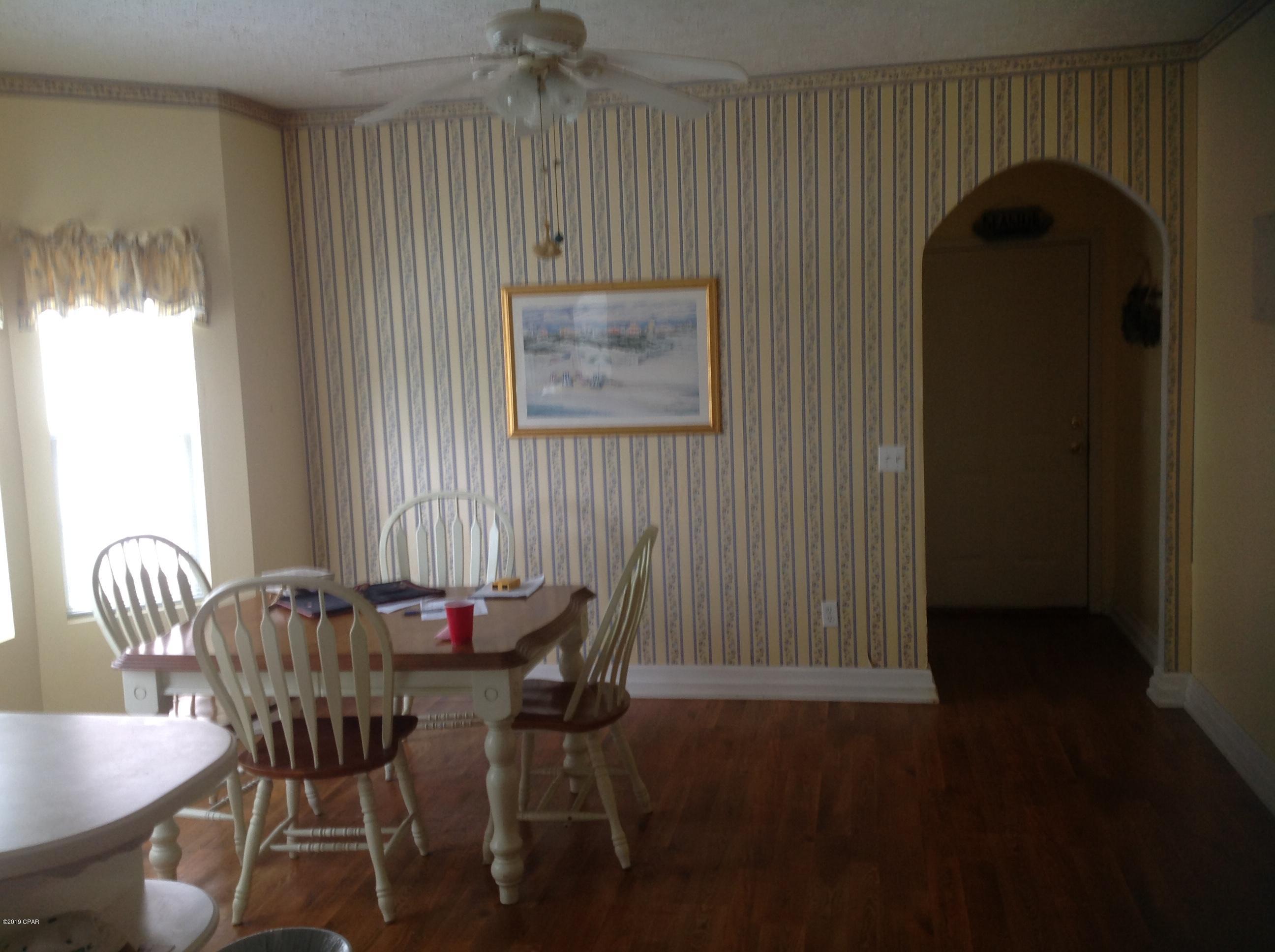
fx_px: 1287
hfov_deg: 52.7
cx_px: 638
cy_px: 476
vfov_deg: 40.6
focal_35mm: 35
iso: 64
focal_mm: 4.28
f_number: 2.4
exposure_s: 1/15
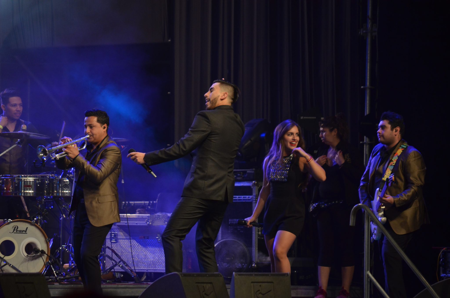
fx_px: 3368
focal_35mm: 270
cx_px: 225
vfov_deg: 5.1
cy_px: 149
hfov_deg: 7.6
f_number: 5.6
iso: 1000
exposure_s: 1/200
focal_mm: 180
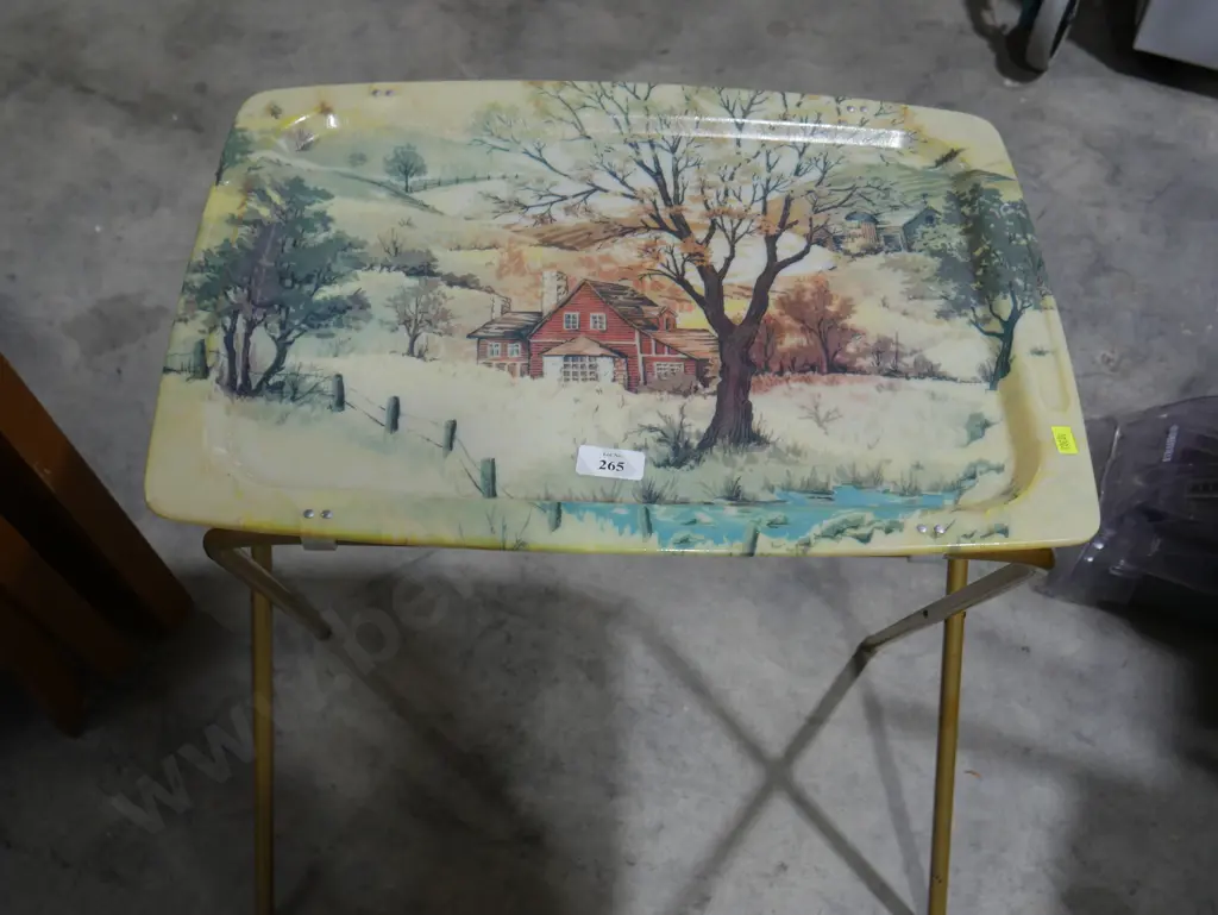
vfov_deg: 36.0
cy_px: 458
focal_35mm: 40
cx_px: 609
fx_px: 1408
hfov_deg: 46.8
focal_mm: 20
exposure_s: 1/80
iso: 200
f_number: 4.5
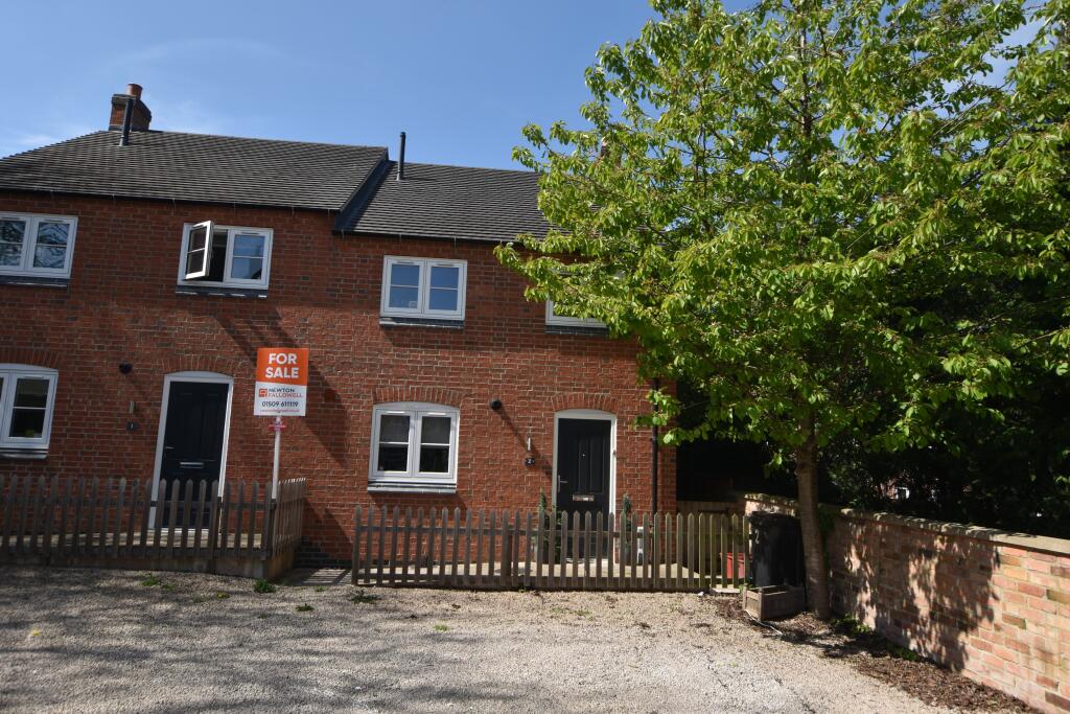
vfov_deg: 59.5
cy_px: 357
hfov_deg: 81.2
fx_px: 624
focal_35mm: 21
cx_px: 535
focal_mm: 14
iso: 100
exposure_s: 1/250
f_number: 8
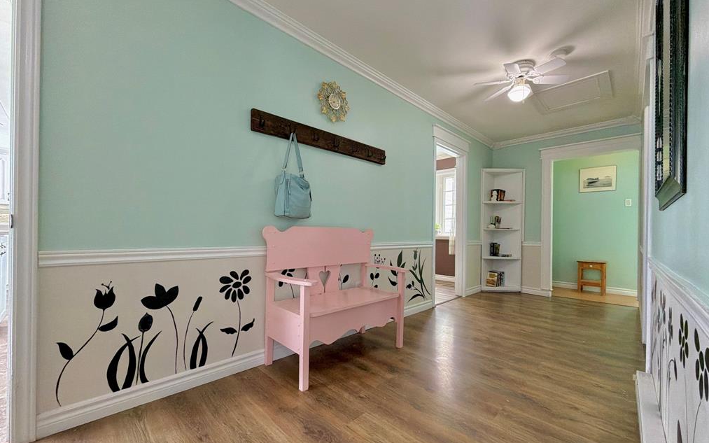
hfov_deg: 101.5
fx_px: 290
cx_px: 353
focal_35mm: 15
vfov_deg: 74.7
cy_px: 234
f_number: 2.2
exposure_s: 1/60
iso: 250
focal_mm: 2.22
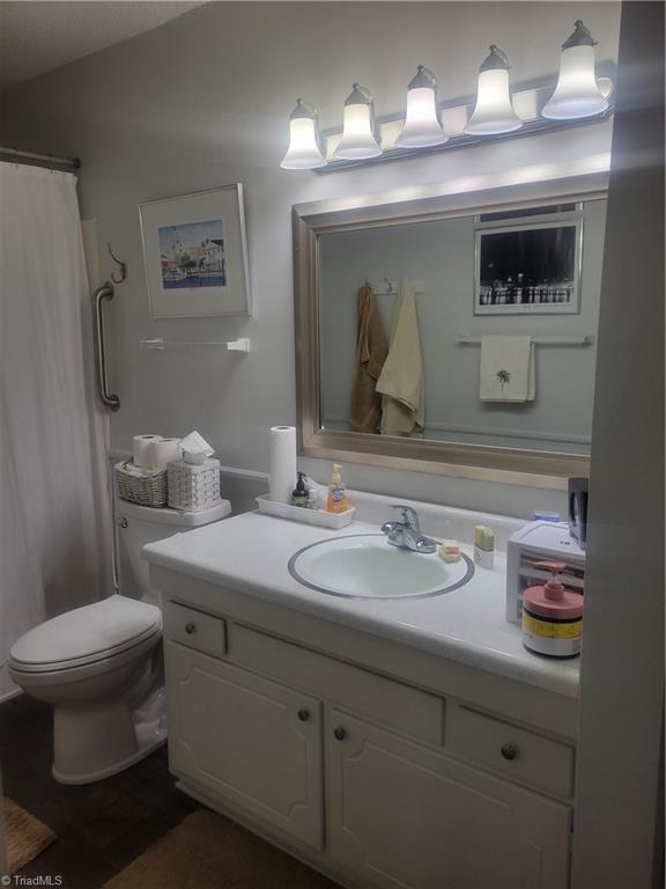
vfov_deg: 67.3
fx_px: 667
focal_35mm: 26
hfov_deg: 53.1
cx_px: 333
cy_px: 444
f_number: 1.8
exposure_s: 1/120
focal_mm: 5.4
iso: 80
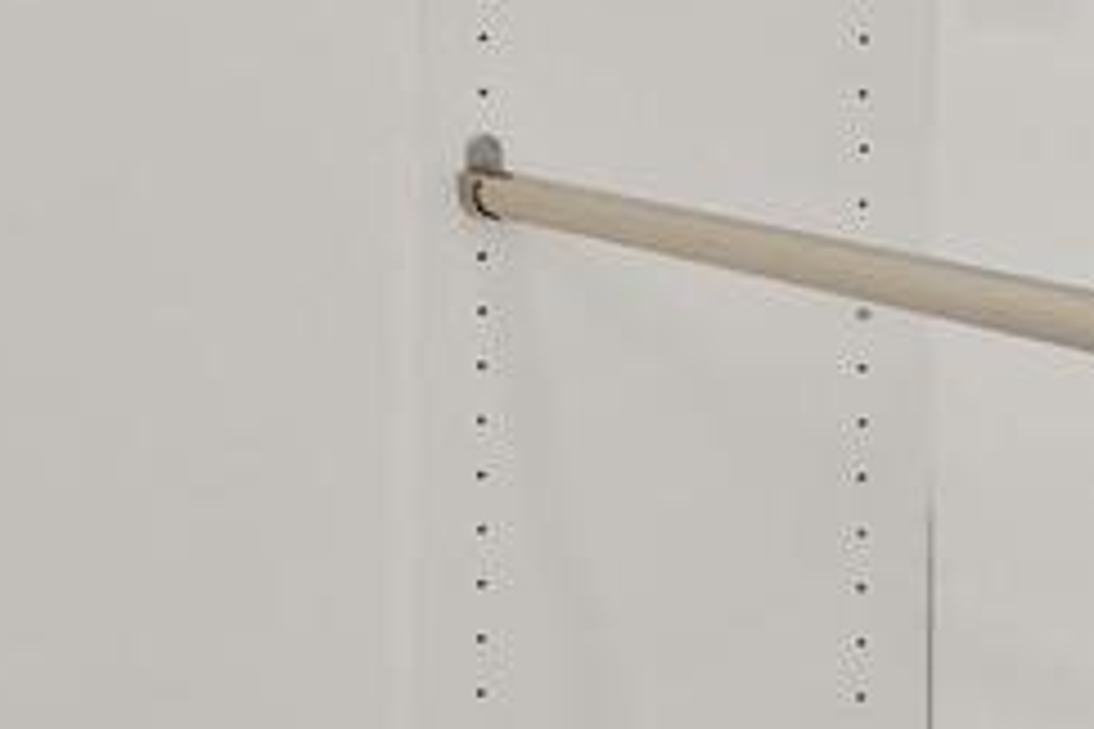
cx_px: -1108
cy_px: -268
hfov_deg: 16.3
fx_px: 2887
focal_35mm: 95
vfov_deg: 13.8
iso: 800
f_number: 7.1
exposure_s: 1/25
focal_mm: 16
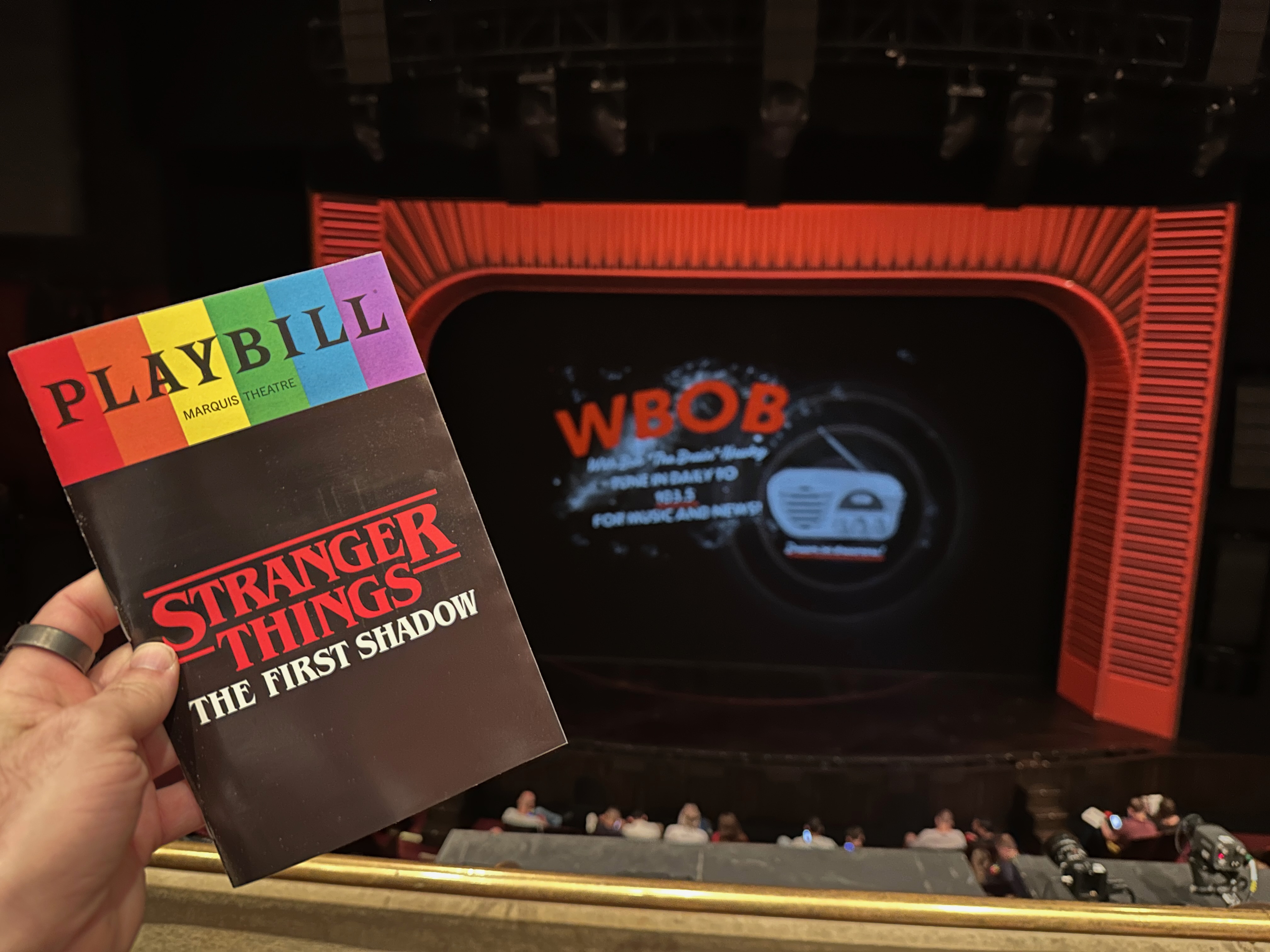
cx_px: 635
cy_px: 476
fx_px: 881
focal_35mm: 24
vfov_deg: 56.8
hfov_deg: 71.6
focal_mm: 6.86
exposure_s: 1/15
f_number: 1.78
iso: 1000
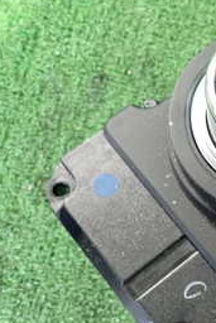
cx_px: 270
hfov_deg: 20.6
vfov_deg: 32.8
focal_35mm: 61
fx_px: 548
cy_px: 189
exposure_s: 1/25
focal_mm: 4.5
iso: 800
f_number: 2
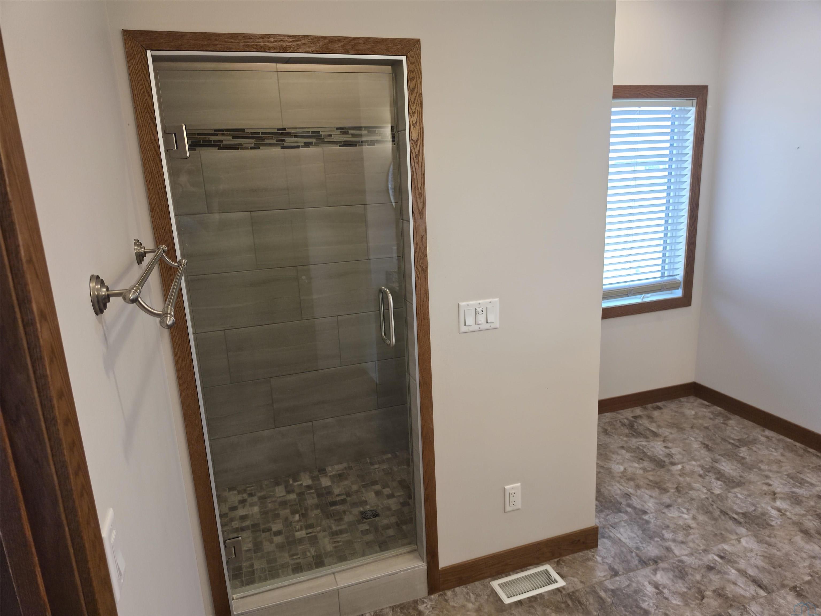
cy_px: 308
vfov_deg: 58.9
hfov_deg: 73.9
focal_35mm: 23
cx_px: 410
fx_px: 545
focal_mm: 6.5
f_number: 1.4
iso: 32
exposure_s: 1/120
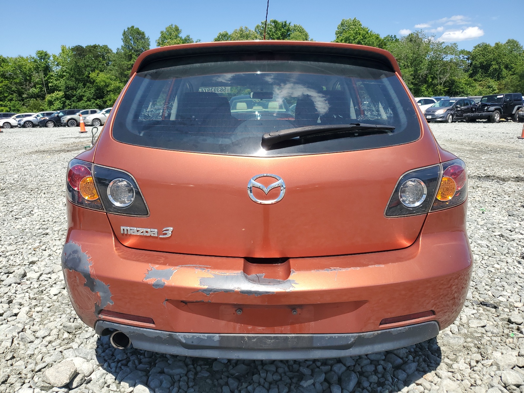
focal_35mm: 26
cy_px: 196
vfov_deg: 53.1
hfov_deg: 67.3
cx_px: 262
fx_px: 394
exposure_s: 1/2500
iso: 50
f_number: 1.5
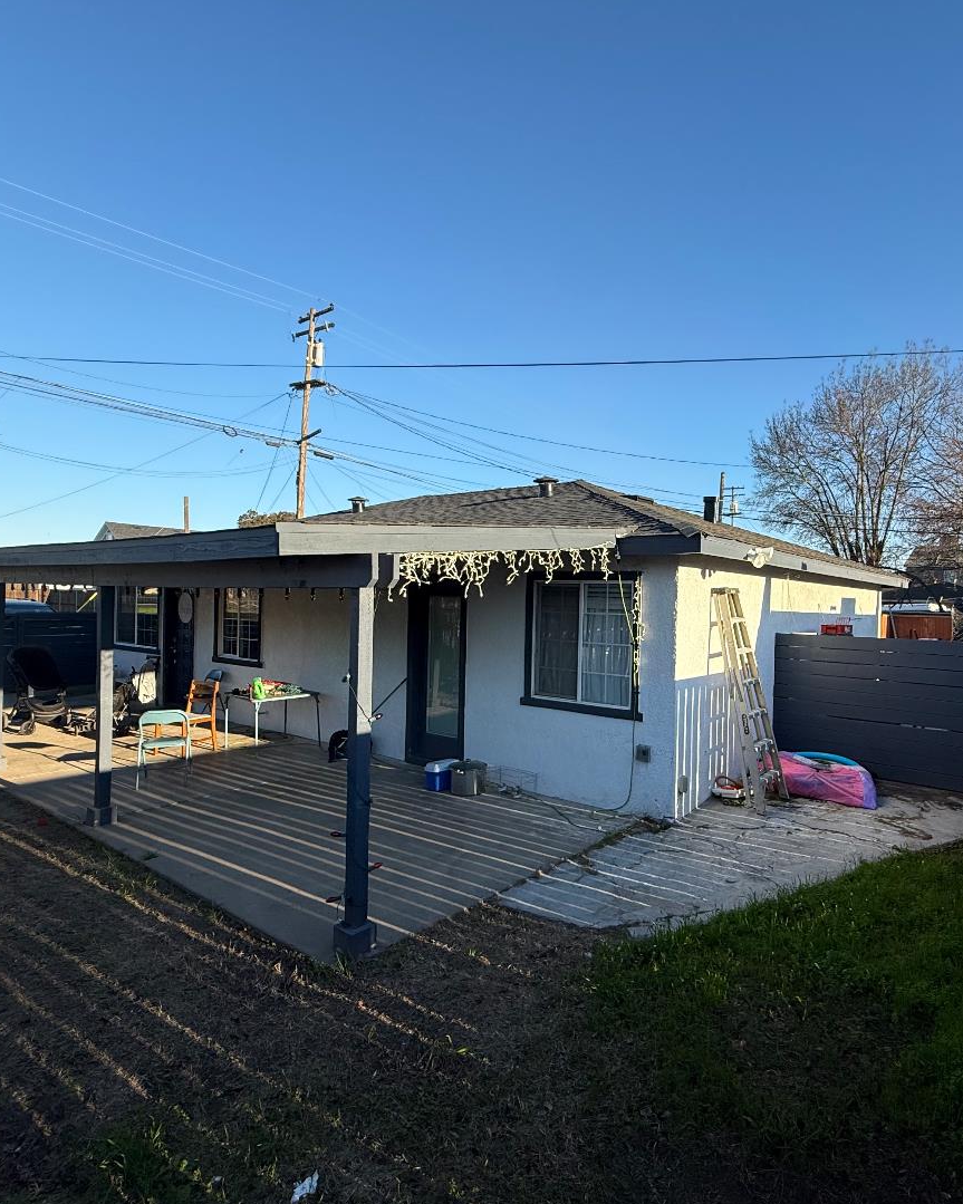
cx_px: 611
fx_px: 677
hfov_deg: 69.5
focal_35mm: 19
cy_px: 606
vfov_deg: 83.3
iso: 64
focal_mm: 2.22
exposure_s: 1/1050
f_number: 2.2
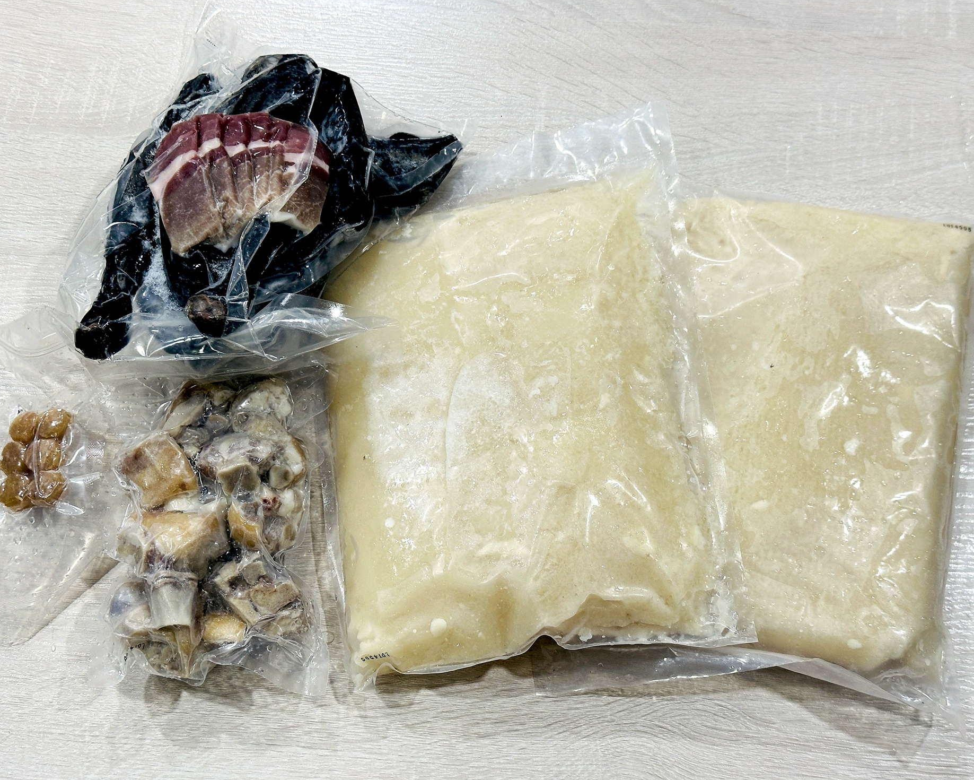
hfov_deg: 36.7
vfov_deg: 29.7
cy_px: 386
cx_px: 488
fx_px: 1470
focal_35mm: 51
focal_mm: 6.86
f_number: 1.78
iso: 64
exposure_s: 1/60
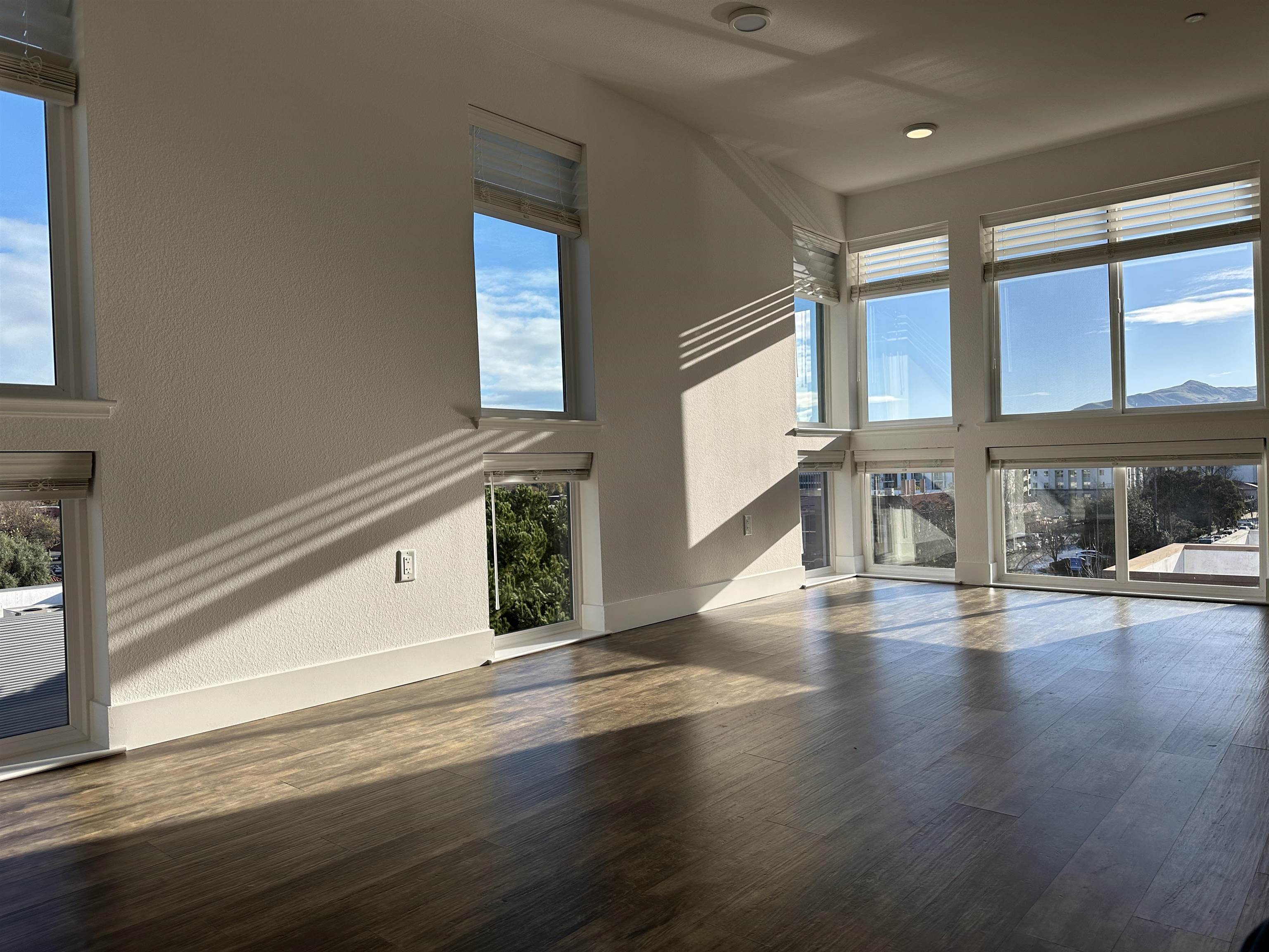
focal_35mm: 24
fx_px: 880
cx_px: 634
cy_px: 476
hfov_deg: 71.6
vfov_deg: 56.8
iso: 80
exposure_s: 1/2110
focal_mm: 6.86
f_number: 1.78
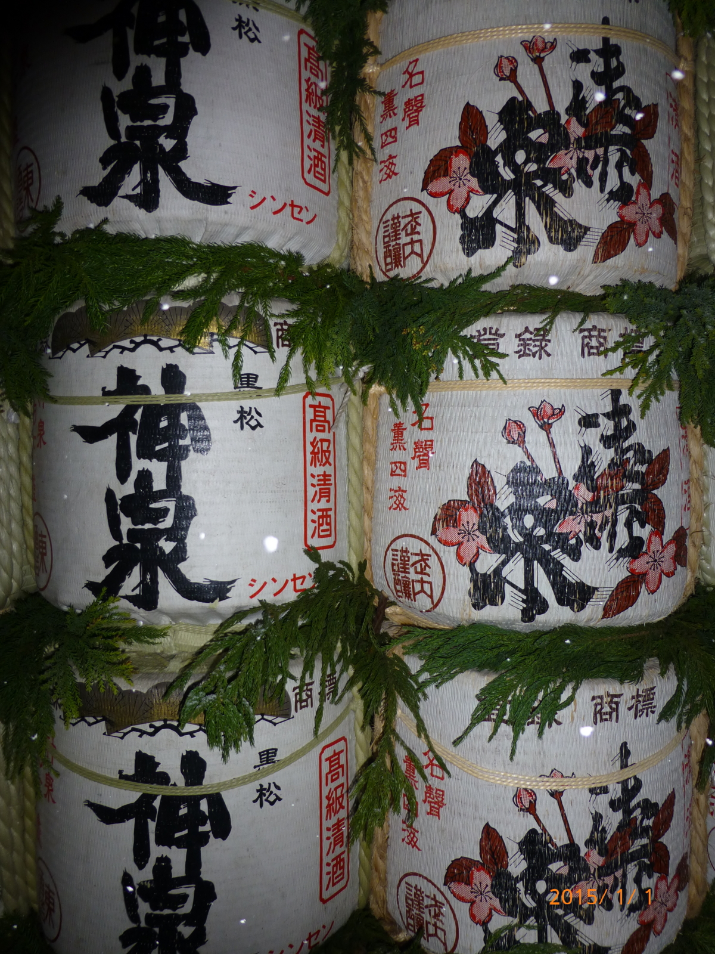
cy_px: 477
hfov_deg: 56.8
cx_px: 358
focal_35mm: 24
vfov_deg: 71.6
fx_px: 661
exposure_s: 1/60
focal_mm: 4.3
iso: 100
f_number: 3.3
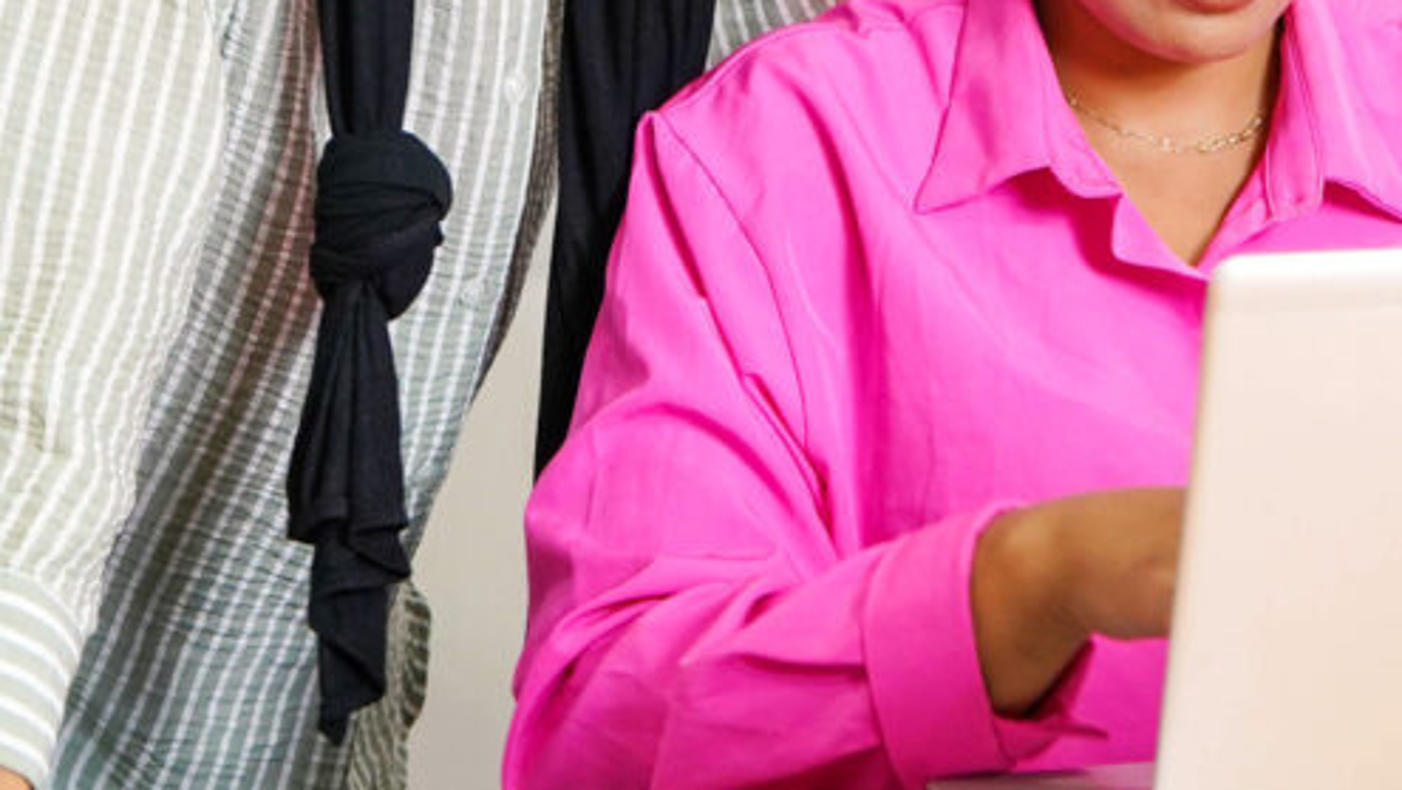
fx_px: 2901
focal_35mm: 78
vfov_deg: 15.0
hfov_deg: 27.1
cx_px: 836
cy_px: -149
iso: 1250
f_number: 5
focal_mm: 36
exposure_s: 1/100
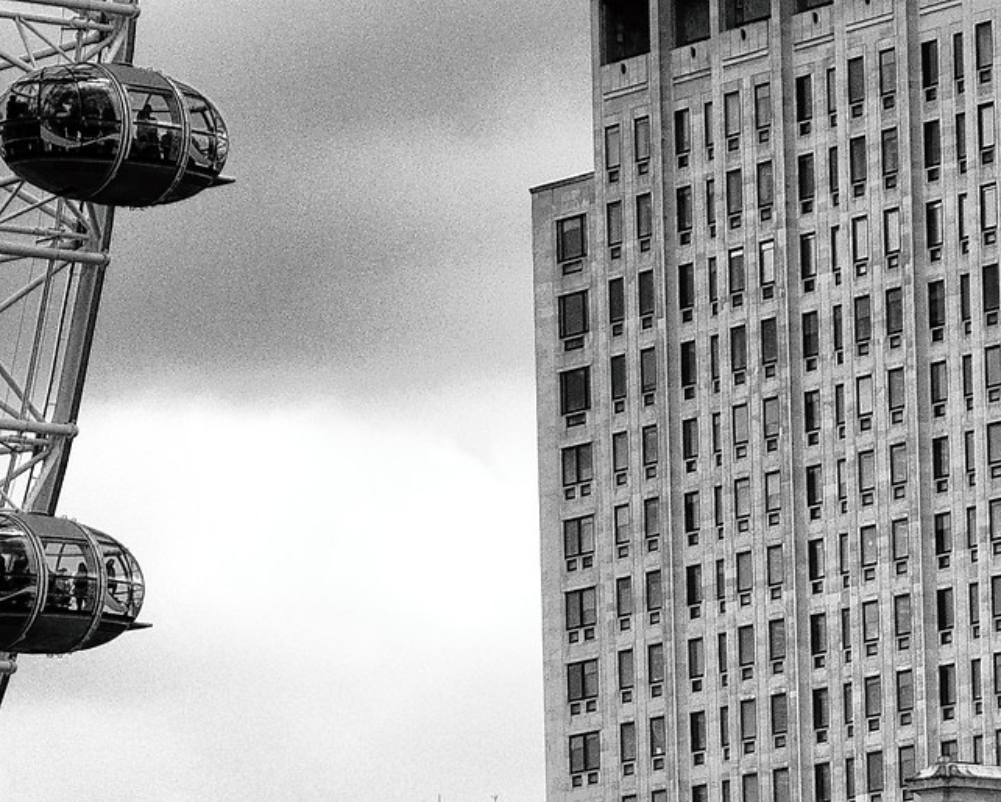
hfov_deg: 5.3
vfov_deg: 4.2
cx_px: 281
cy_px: 819
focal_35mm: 368
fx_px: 10906
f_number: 8
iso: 200
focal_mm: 105
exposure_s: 1/400
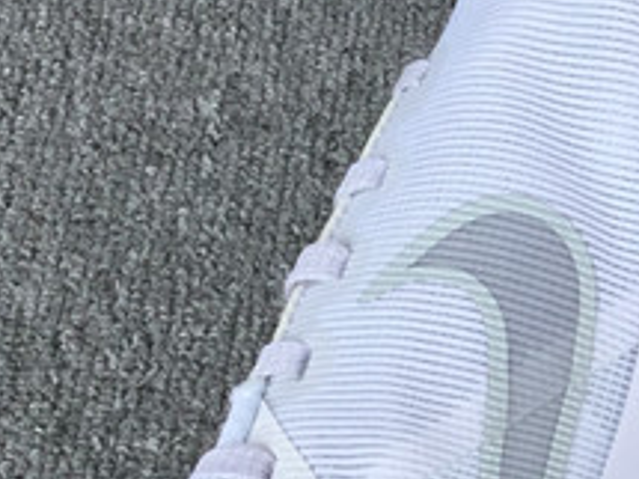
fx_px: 2398
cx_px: 909
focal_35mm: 130
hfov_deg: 14.3
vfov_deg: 11.3
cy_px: 436
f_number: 2.4
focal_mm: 3.3
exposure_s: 1/347
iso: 25
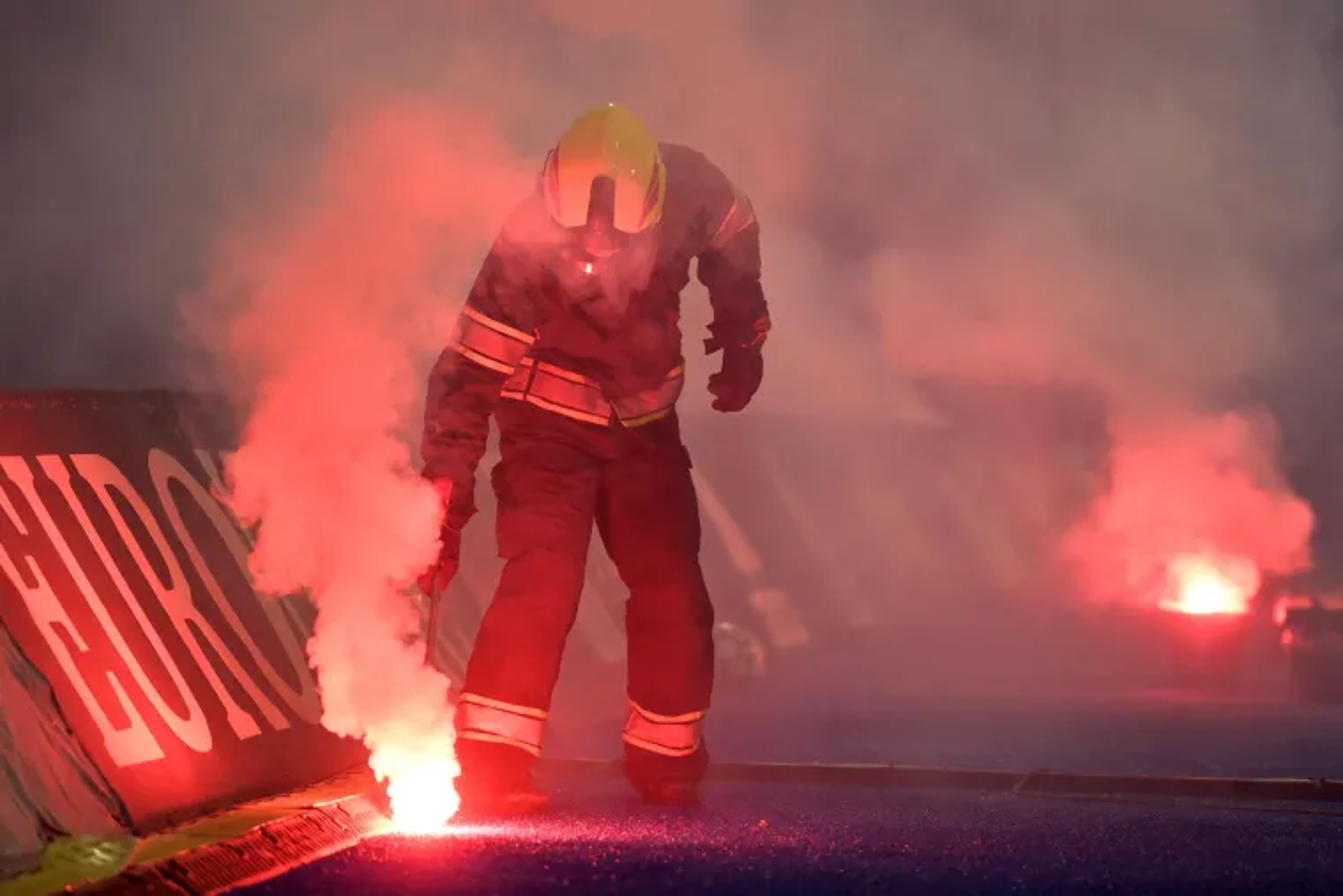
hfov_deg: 10.3
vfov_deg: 6.9
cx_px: 672
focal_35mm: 200
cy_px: 448
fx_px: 7462
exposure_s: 1/2000
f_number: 2.8
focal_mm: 200
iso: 1600
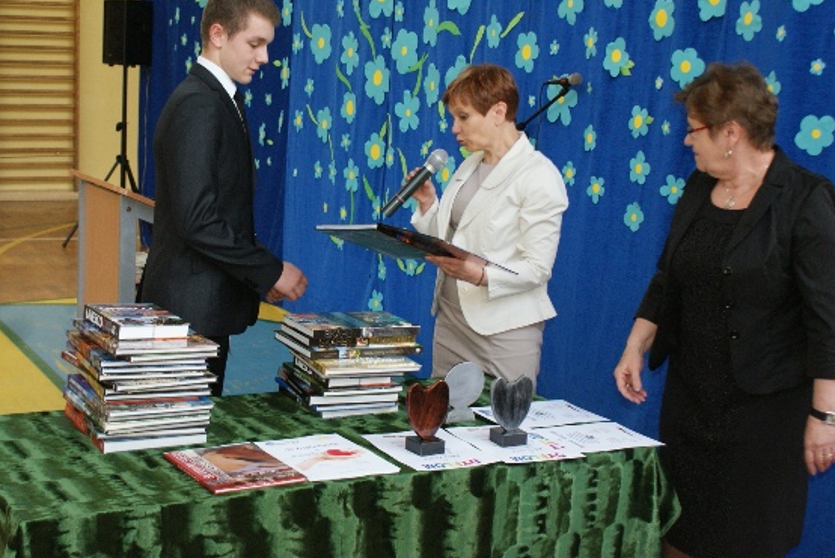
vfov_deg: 26.0
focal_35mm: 52
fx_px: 1207
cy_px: 256
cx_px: 366
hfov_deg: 38.1
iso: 400
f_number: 5
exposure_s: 1/80
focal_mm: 30
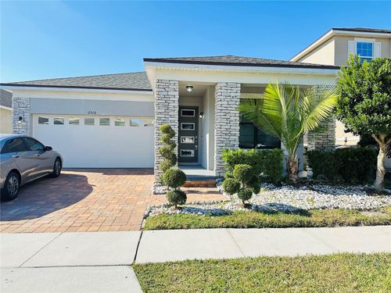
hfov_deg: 71.6
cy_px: 146
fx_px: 271
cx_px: 196
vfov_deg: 56.8
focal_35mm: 24
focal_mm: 6.86
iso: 80
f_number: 1.78
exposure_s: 1/1131
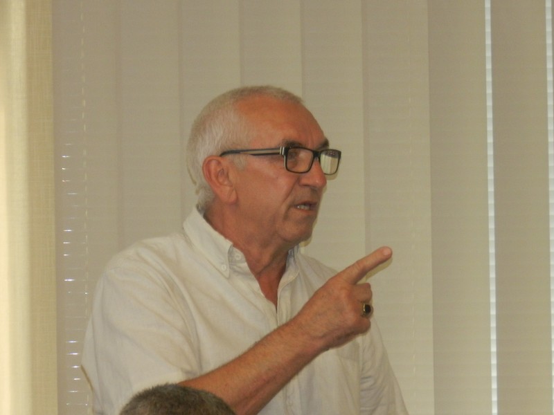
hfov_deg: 6.9
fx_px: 4577
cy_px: 208
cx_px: 277
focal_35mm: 286
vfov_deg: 5.2
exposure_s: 1/60
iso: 720
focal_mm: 50.8
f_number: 5.3
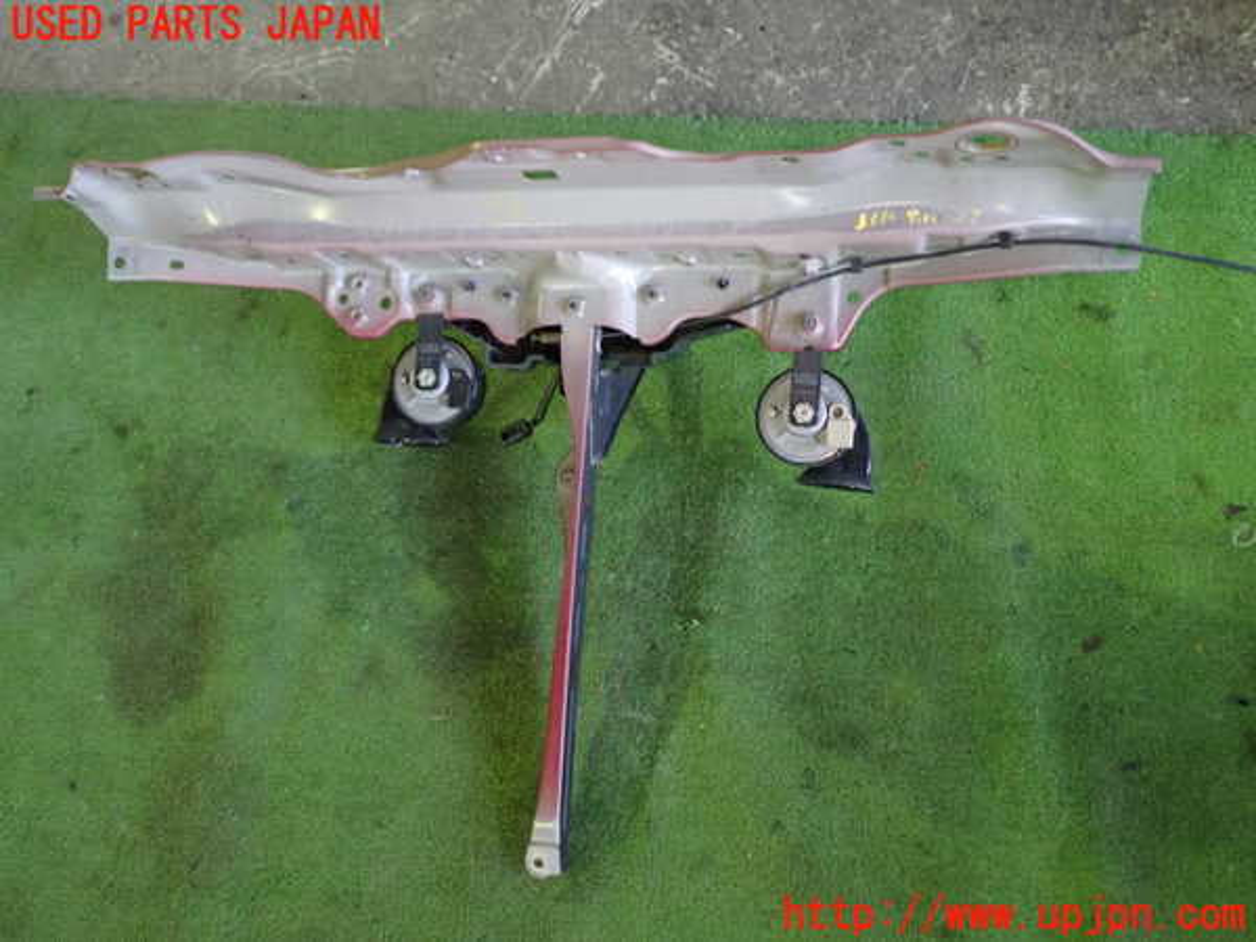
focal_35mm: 36
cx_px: 628
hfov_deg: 51.4
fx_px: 1306
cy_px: 471
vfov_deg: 39.7
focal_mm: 6.37
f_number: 2.5
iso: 800
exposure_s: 1/20
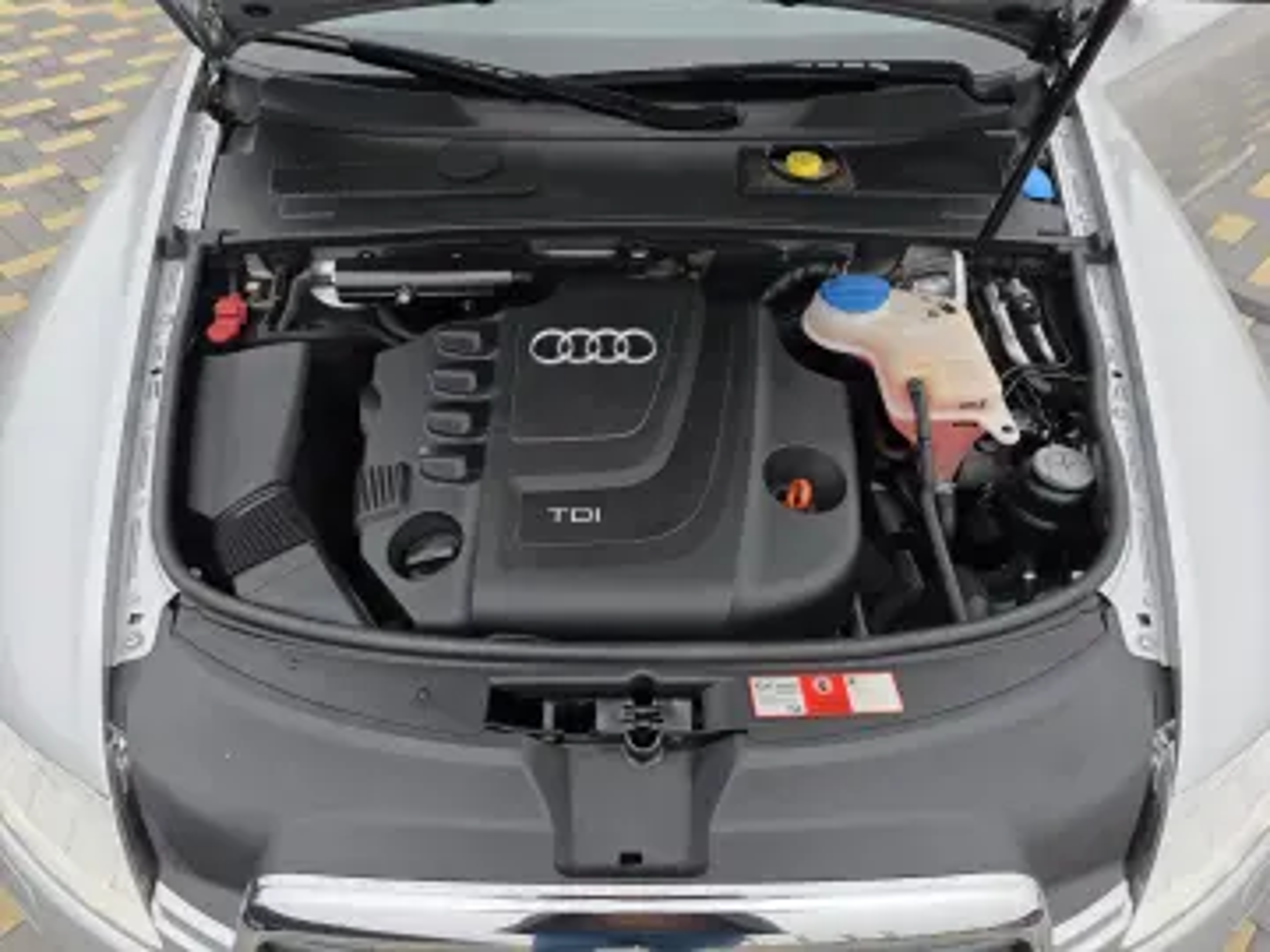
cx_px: 635
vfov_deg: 58.9
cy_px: 476
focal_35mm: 23
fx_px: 844
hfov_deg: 73.9
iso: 50
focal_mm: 6.25
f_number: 1.7
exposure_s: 1/180
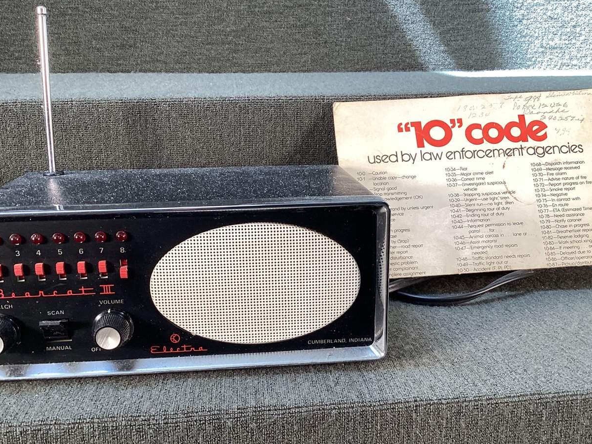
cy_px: 260
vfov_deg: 36.7
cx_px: 291
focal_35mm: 39
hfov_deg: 47.9
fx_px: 667
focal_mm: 3.3
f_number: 2.4
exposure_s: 1/50
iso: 50
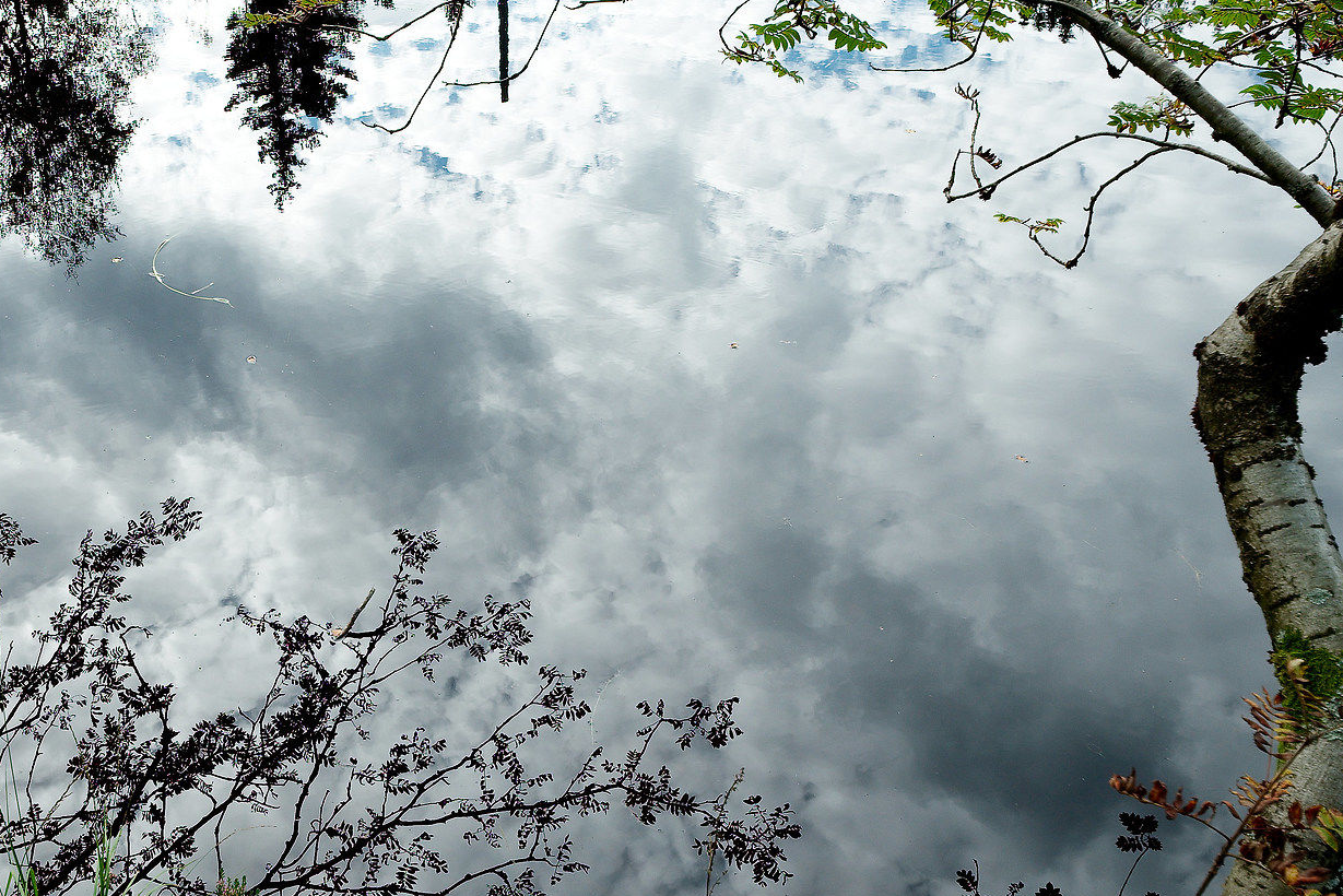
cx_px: 441
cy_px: 487
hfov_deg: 46.6
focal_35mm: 41
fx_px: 1530
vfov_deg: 32.6
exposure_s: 1/125
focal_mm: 14
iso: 200
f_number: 6.4
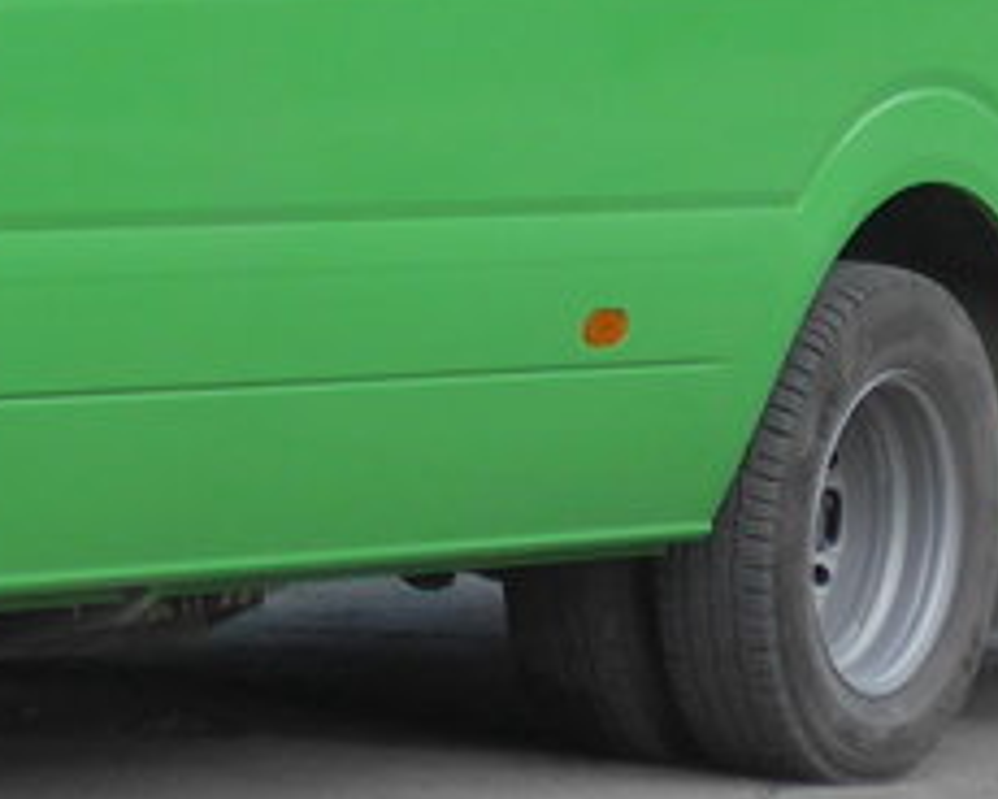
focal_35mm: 458
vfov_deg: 3.4
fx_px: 13528
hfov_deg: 4.2
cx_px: -516
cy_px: -673
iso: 160
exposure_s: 1/80
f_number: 4.6
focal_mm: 18
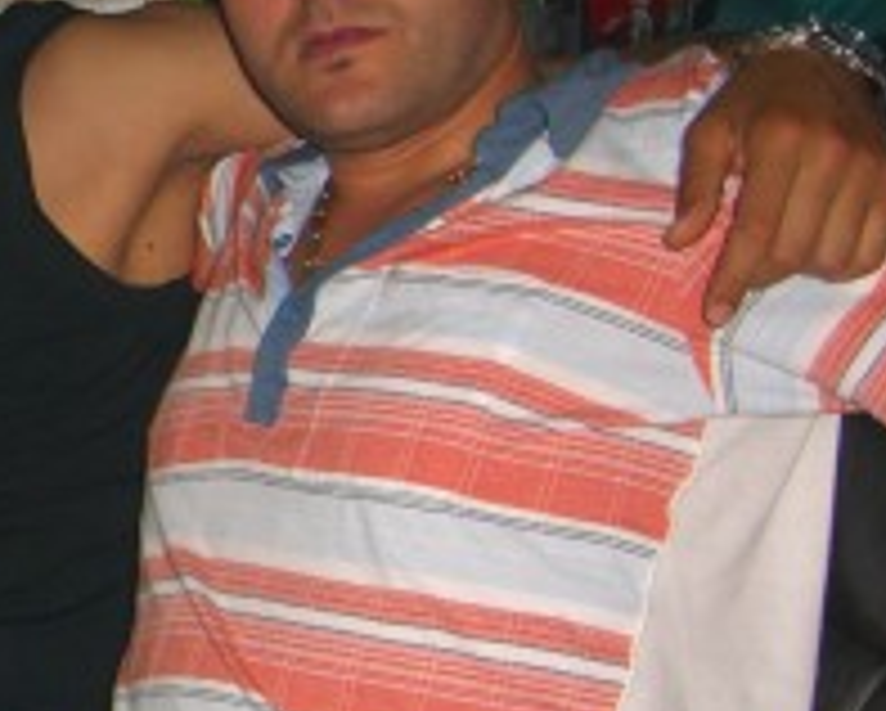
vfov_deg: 13.6
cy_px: 202
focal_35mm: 113
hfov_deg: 15.7
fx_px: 2966
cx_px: -405
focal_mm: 7.9
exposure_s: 1/60
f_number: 2.8
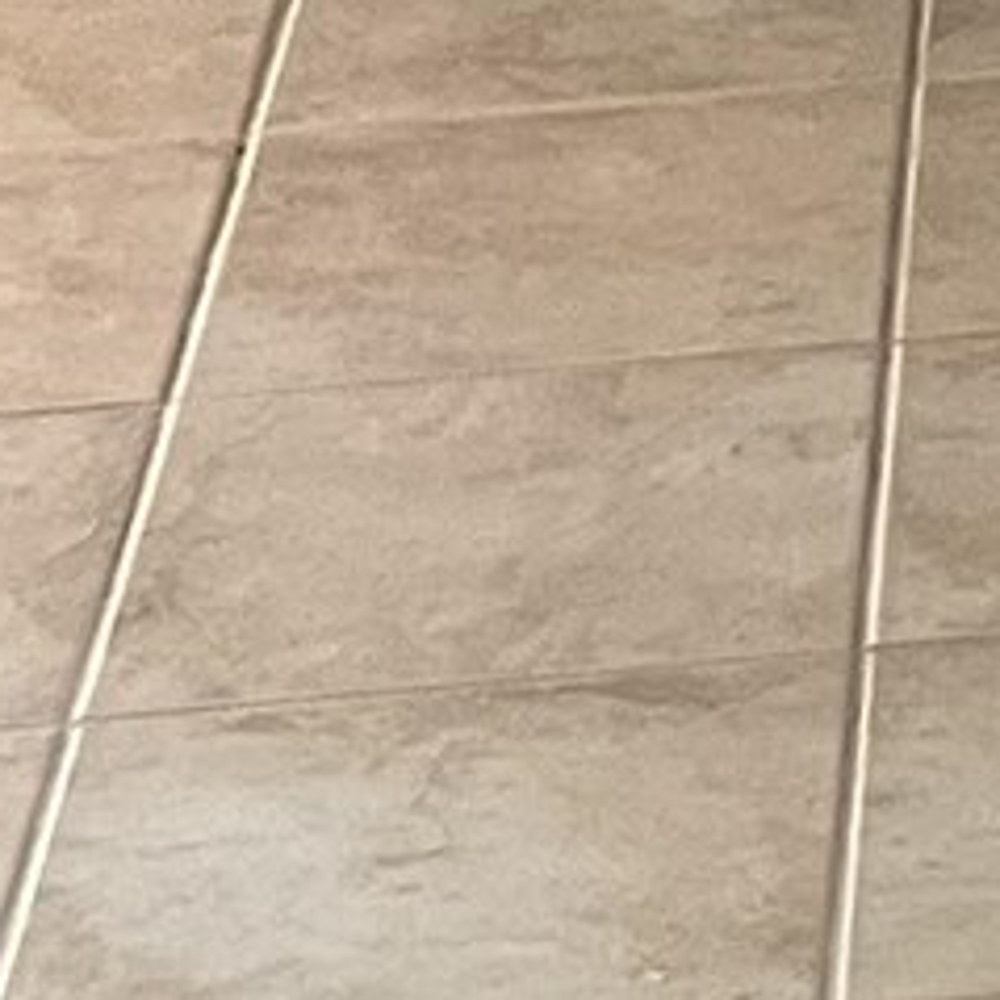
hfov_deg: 6.9
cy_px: -900
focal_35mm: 222
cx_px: 3289
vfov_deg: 7.6
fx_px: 7256
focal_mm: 5.7
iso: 320
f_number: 1.5
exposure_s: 1/60
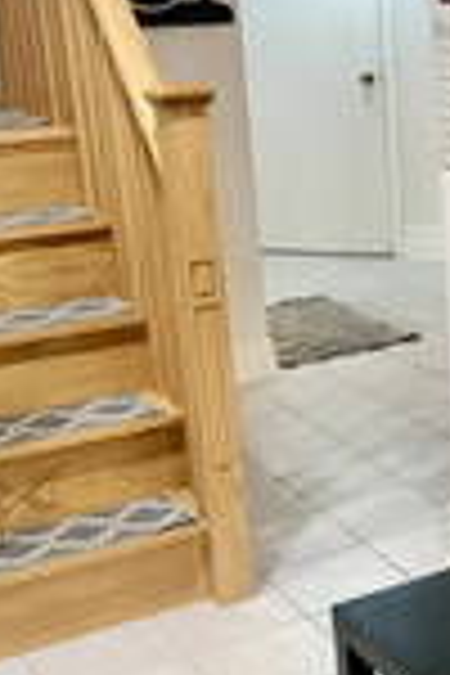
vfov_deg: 28.8
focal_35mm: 70
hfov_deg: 17.7
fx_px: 1312
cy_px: 364
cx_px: 644
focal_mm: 3.99
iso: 50
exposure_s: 1/15
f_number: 1.8
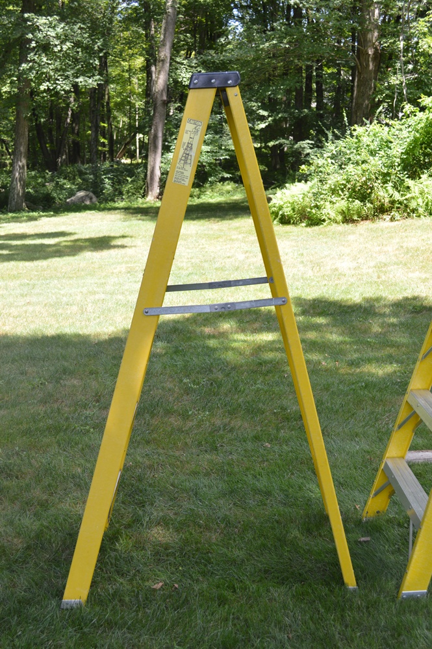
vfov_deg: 46.4
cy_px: 324
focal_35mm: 42
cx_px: 216
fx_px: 757
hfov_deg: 31.8
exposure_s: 1/125
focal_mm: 28
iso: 250
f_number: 5.6
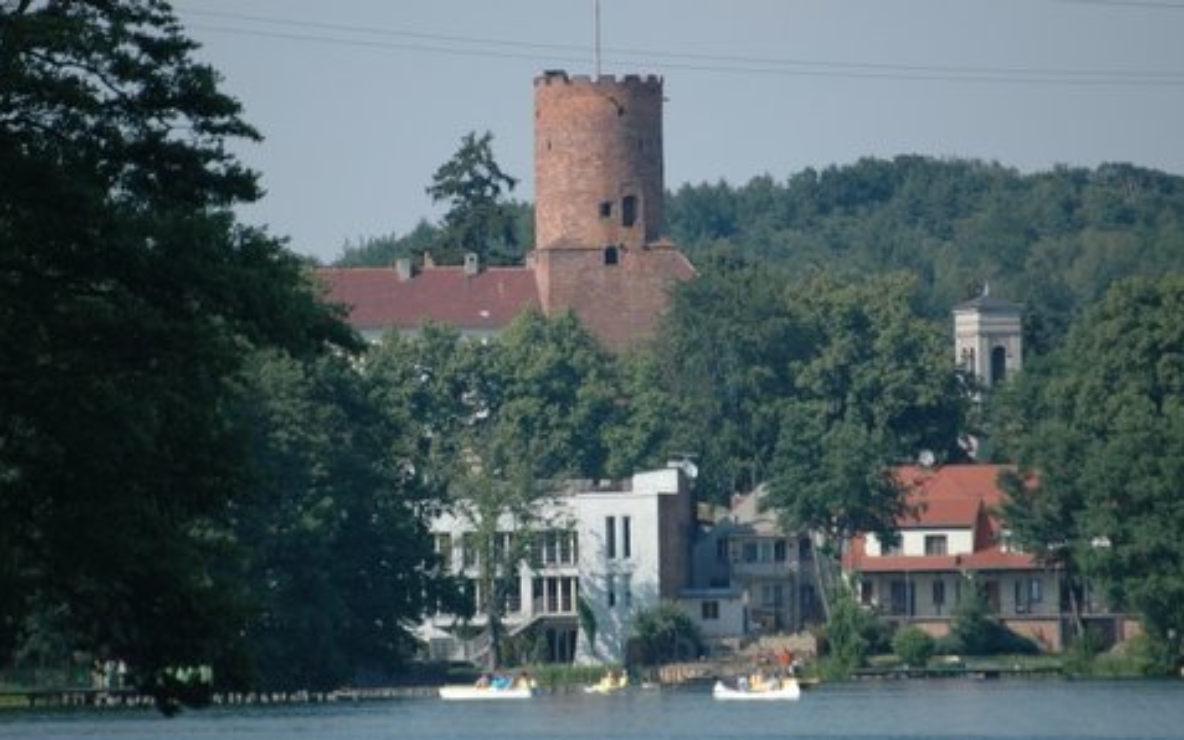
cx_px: 591
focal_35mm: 461
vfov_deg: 2.8
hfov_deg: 4.6
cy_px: 376
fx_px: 14874
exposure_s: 1/320
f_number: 5.6
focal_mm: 300
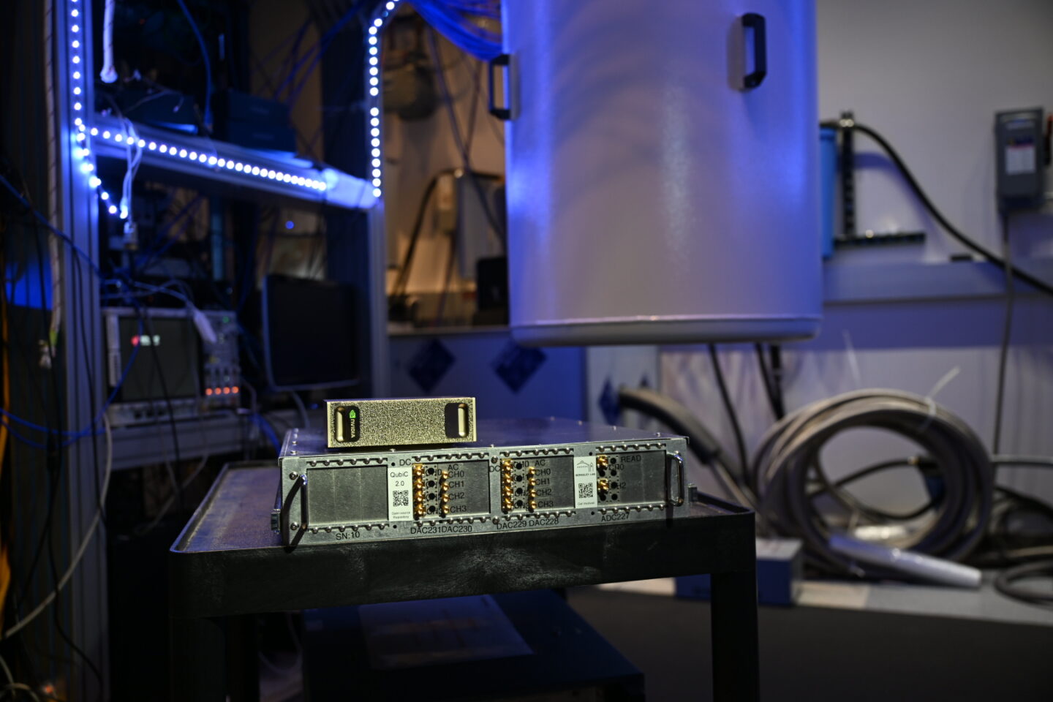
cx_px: 526
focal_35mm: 32
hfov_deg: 58.0
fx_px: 951
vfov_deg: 40.5
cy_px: 351
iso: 400
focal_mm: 32.5
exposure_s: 1/80
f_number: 3.2
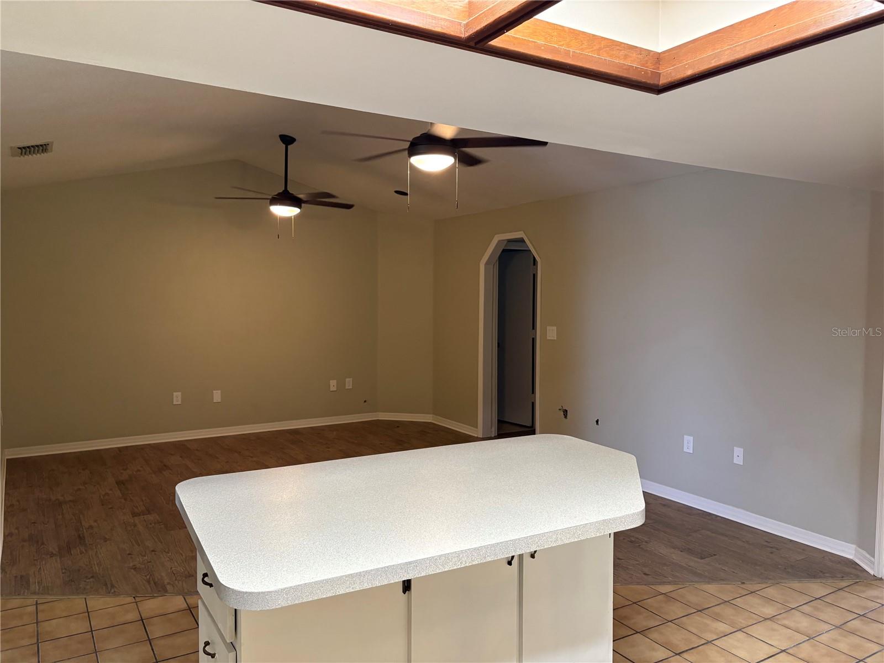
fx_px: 664
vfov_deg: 53.1
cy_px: 332
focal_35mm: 26
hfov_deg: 67.3
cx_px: 442
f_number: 1.6
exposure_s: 1/60
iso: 200
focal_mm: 5.96
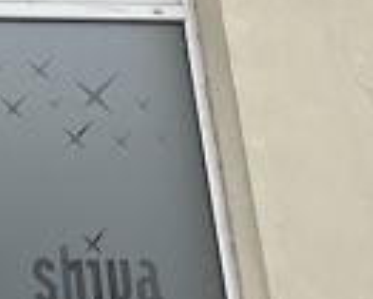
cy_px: -65
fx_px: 961
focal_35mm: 87
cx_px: -140
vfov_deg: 16.9
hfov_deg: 19.8
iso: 50
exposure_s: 1/1600
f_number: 1.6
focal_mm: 5.1
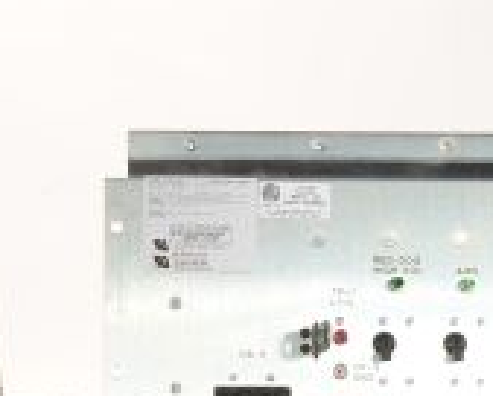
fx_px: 2428
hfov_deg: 11.5
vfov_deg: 9.2
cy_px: 473
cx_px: 53
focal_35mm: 166
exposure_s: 1/160
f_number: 11
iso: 320
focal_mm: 50
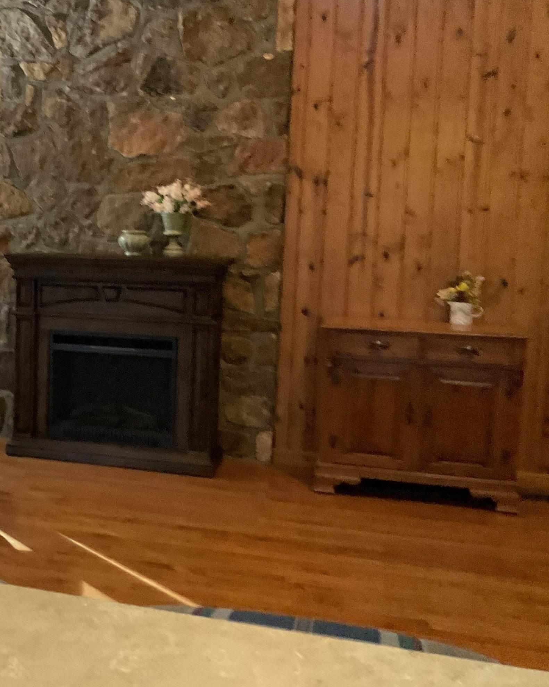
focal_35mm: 44
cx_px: 28
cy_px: 303
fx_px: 894
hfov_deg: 32.0
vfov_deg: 41.9
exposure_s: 1/60
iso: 250
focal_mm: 3
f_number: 1.8
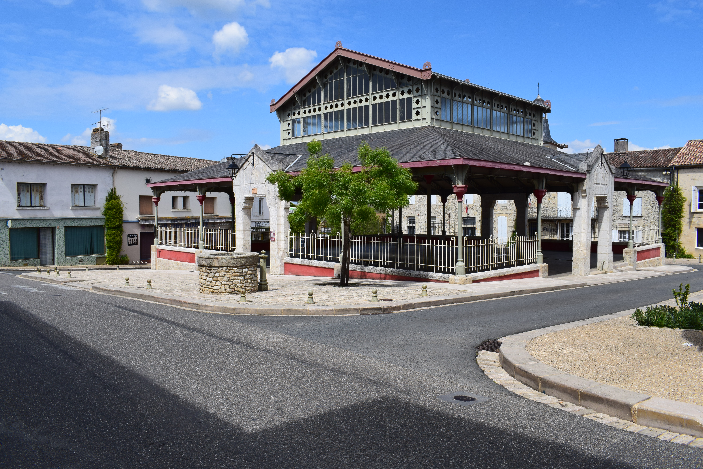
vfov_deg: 47.9
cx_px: 352
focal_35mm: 27
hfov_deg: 67.4
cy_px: 234
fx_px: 527
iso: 280
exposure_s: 1/500
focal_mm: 18
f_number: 11
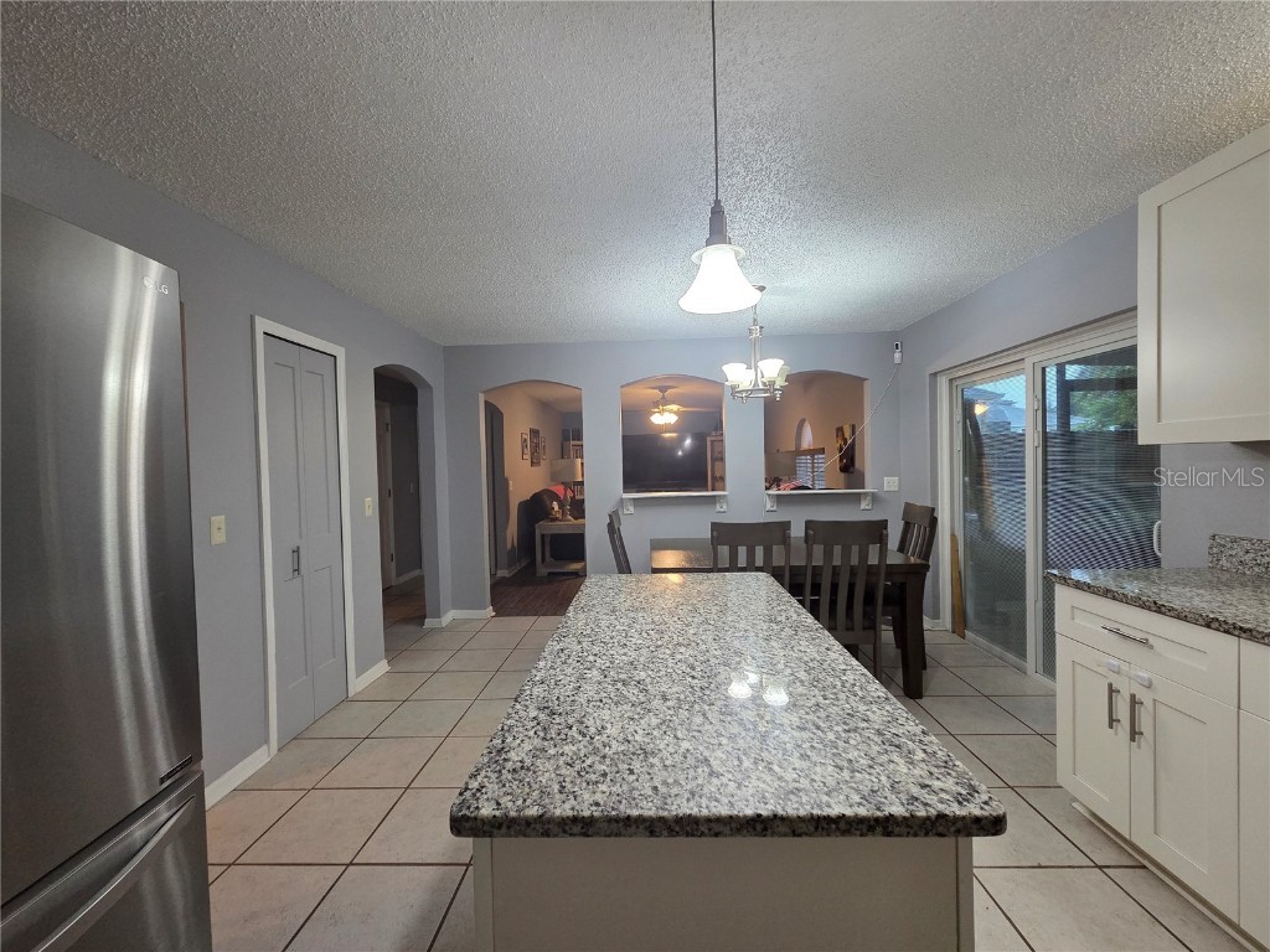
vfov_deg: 89.9
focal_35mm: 13
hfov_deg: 106.2
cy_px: 476
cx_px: 635
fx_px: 477
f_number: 2.2
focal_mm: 2.2
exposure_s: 1/60
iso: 250
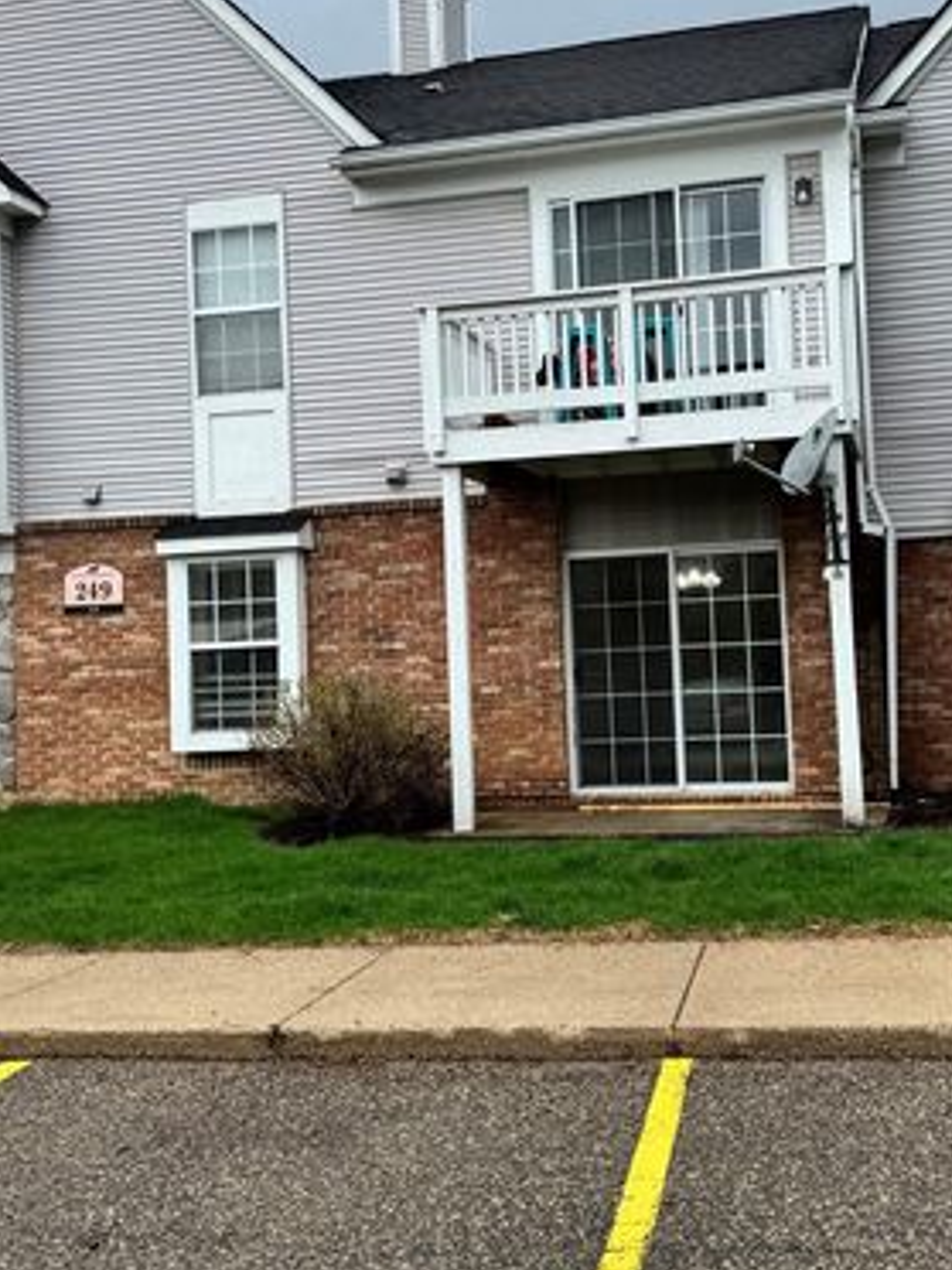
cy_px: 579
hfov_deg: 33.6
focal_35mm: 43
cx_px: 522
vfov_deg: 43.8
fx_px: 1577
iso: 80
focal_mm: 6.76
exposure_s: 1/1560
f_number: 1.78
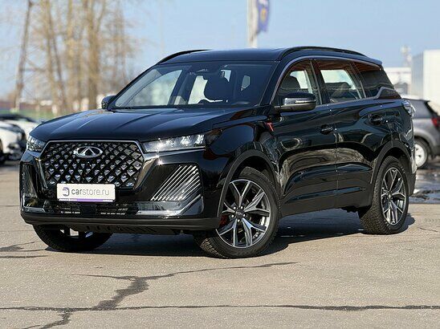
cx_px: 220
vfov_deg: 12.3
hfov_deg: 16.4
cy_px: 164
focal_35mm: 120
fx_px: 1524
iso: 64
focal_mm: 15.66
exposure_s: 1/1342
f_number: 2.8
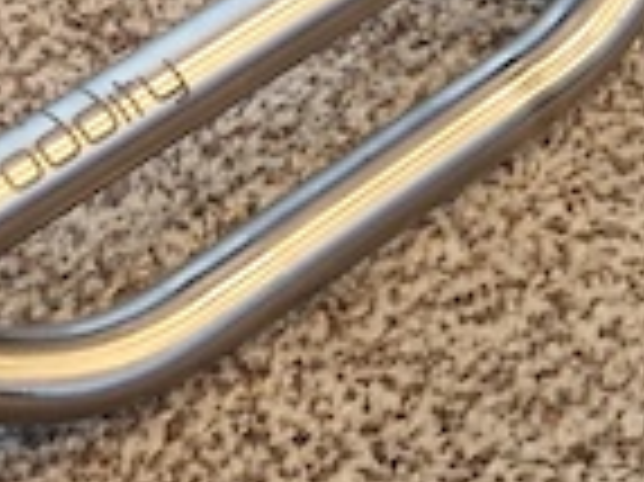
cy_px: -27
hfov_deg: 14.8
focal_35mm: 129
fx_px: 2398
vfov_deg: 11.3
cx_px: -108
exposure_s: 1/60
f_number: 1.8
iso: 64
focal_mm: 5.4
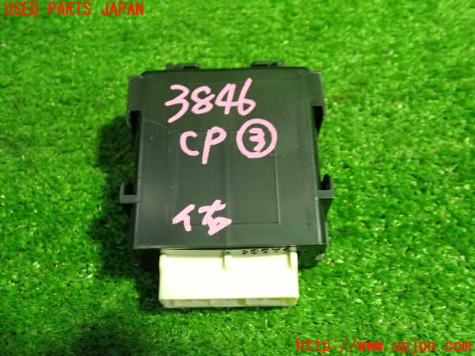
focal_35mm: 38
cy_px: 178
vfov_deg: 37.7
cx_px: 238
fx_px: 521
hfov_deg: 49.0
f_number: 2.7
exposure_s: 1/40
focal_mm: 6.83
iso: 640
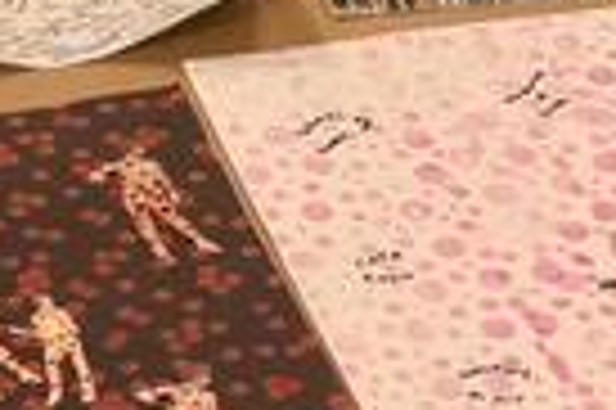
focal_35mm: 257
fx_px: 4392
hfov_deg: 7.9
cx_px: -216
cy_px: -622
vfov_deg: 5.2
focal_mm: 6
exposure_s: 1/24
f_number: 2.4
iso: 160
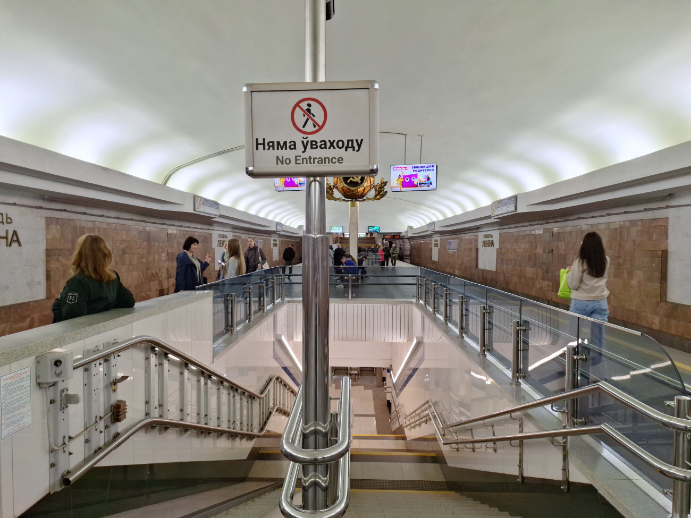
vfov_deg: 58.9
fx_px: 459
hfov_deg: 73.9
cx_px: 346
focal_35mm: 23
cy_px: 259
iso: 50
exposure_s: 1/50
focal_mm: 5.54
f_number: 1.8
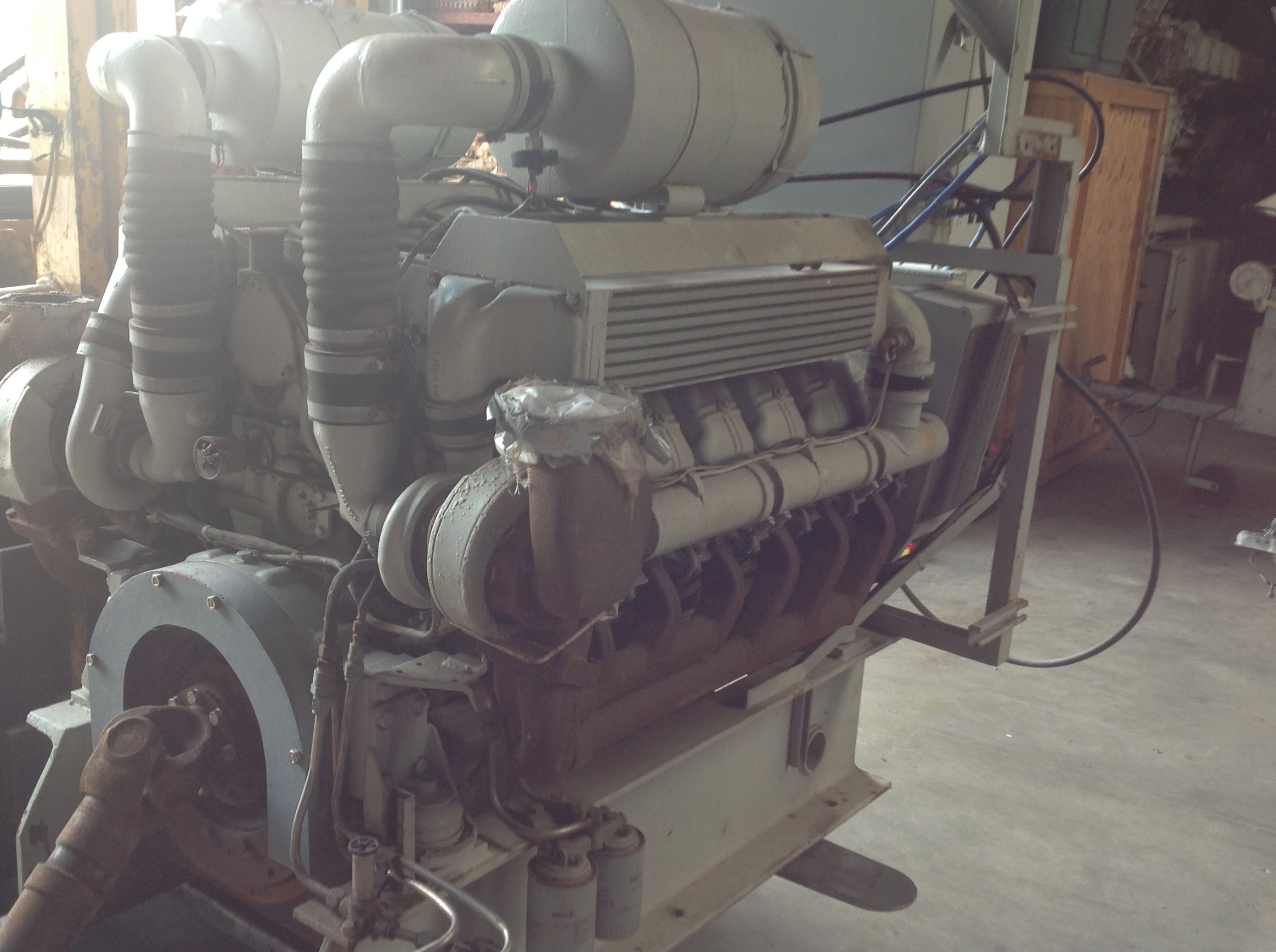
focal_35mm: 39
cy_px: 478
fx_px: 1435
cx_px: 578
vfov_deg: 36.7
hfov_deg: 47.9
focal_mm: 4.28
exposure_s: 1/24
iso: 64
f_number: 2.4
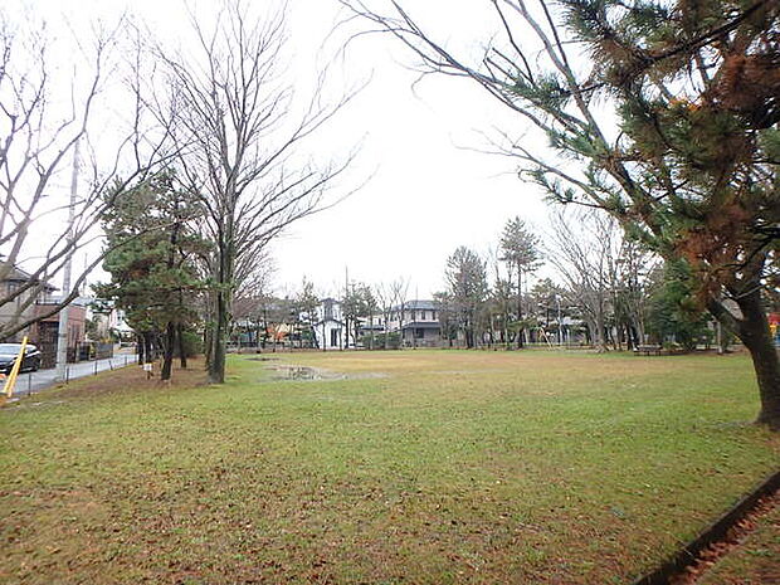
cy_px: 292
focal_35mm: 21
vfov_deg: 63.4
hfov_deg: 79.0
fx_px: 473
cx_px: 390
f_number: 3.5
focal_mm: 3.7
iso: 125
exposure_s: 1/160
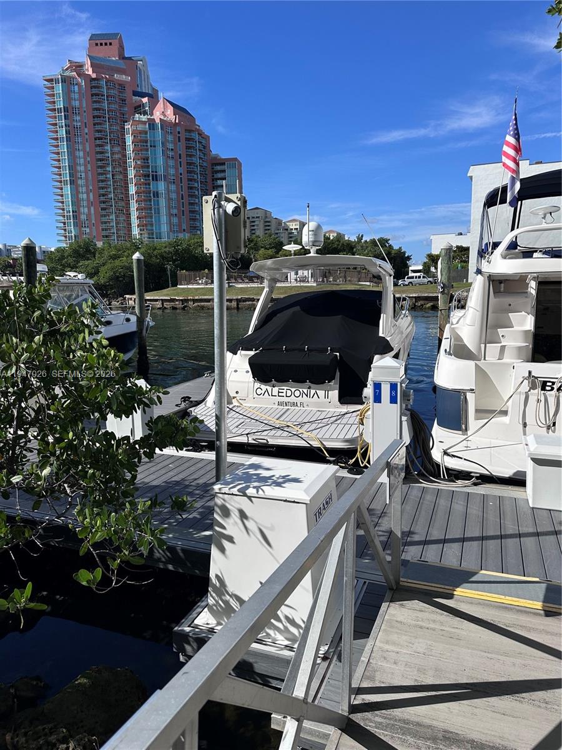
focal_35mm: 24
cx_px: 281
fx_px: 520
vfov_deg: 71.6
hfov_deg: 56.8
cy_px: 375
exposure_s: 1/7042
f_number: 1.78
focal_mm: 6.86
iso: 80
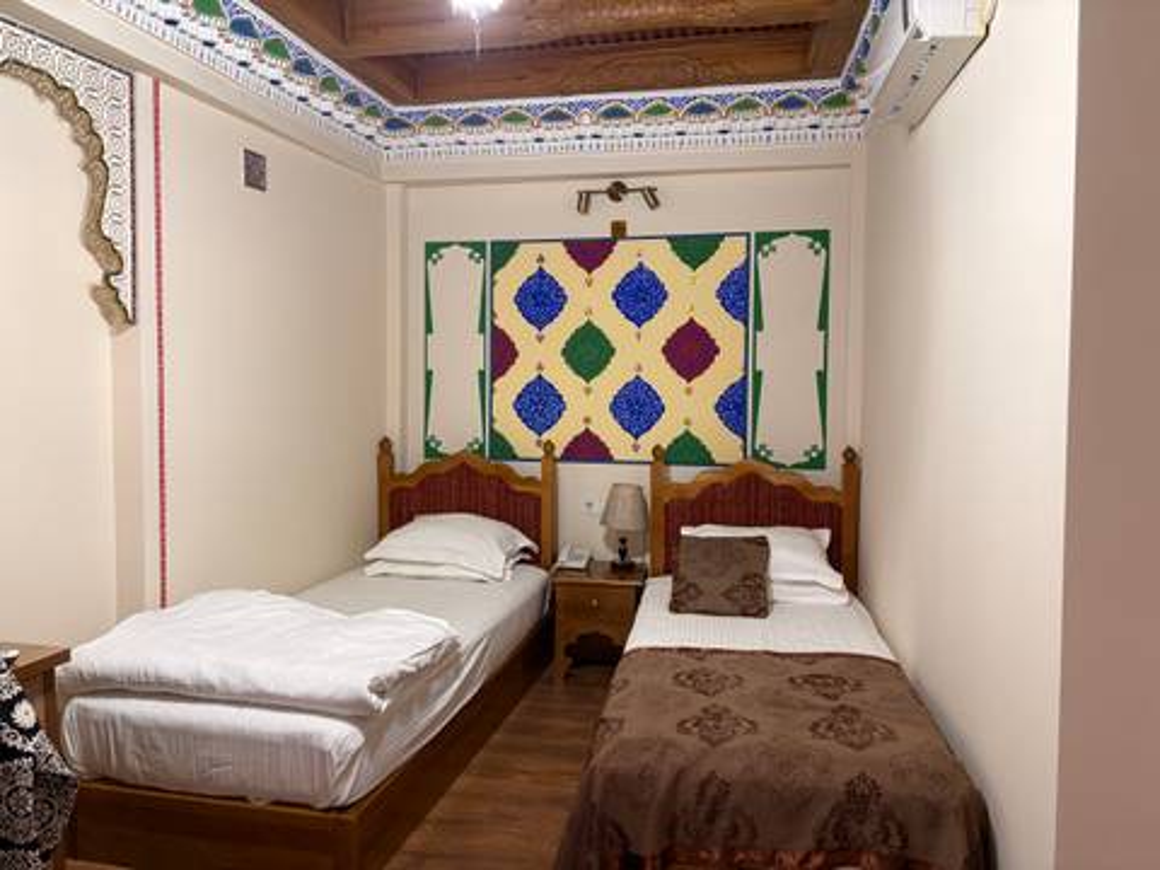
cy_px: 435
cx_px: 580
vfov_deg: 53.1
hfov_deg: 67.3
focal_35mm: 26
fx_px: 871
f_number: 1.6
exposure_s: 1/50
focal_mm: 5.96
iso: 250
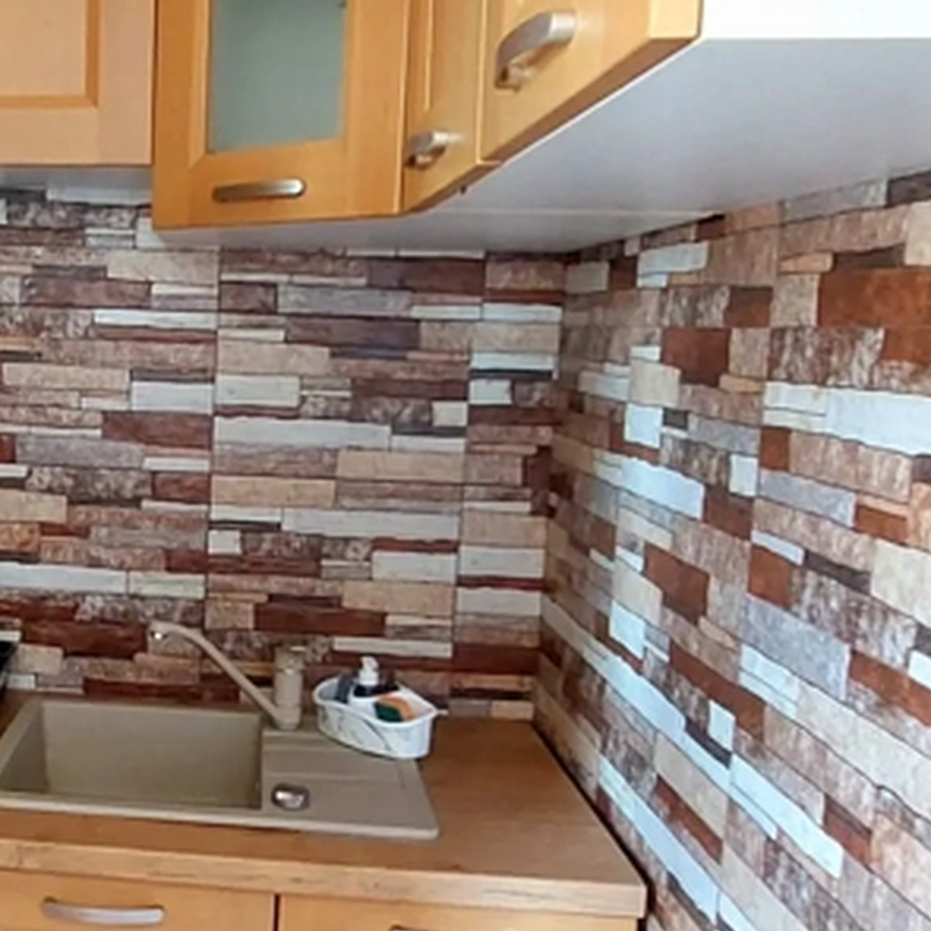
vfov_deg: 42.8
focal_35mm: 39
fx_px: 1187
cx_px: 69
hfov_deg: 39.3
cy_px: 464
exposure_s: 1/33
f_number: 2.2
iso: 400
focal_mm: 1.74
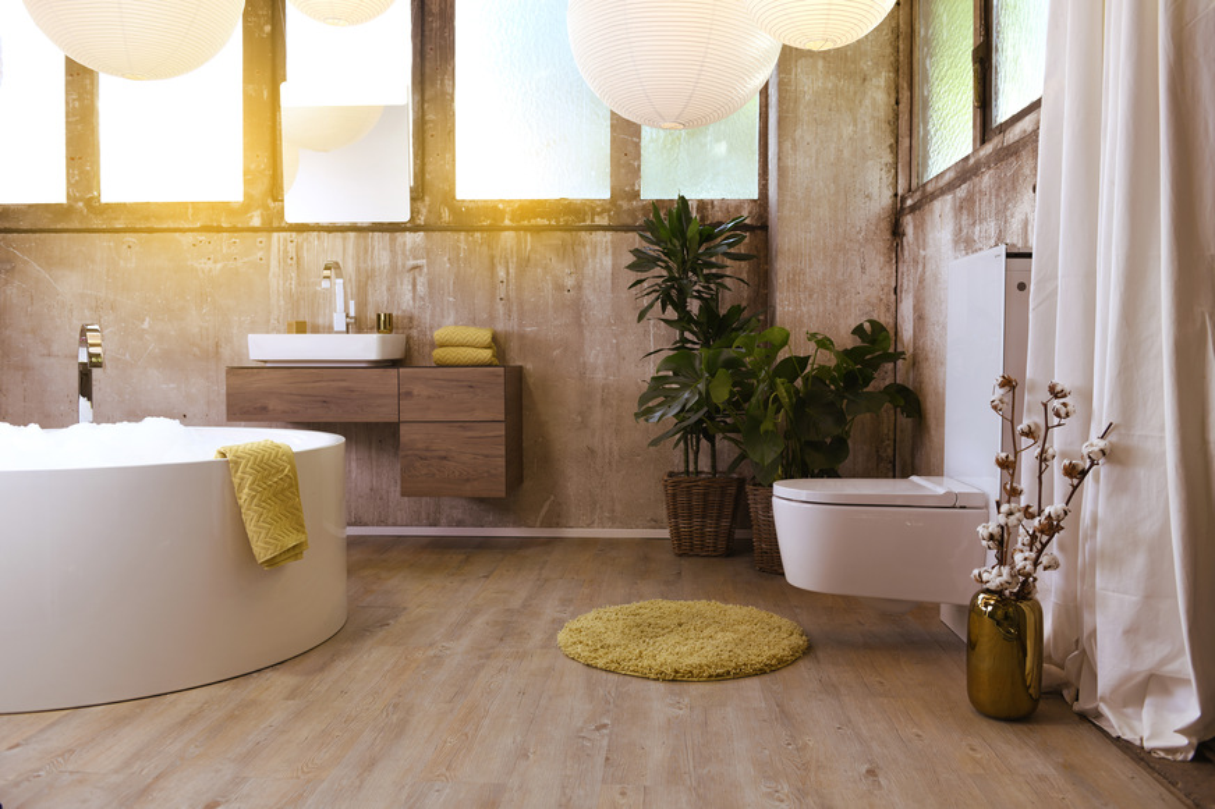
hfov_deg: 60.3
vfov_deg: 42.3
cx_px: 608
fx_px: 1046
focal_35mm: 31
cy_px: 404
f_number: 4.5
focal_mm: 31
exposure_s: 1/30
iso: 100
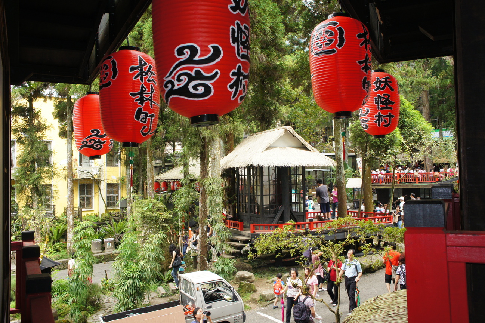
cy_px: 162
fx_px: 444
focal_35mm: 33
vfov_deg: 39.9
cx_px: 242
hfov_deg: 57.2
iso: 250
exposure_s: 1/60
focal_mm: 22
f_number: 6.3
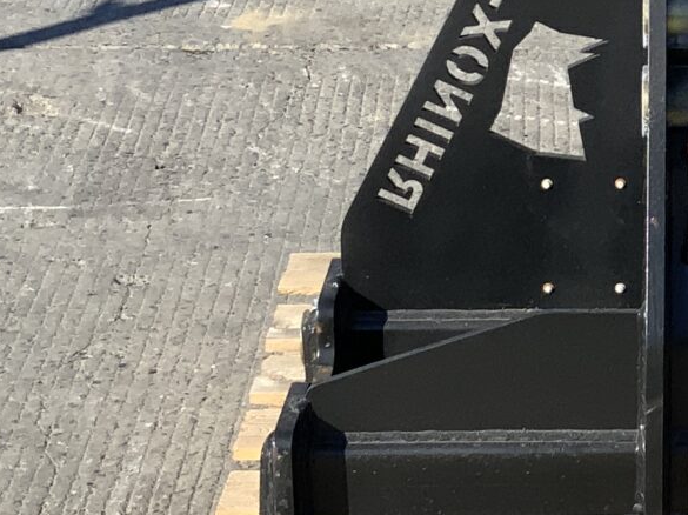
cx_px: 935
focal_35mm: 127
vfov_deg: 11.5
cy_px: -2
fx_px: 2523
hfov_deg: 14.7
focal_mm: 3
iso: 16
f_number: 1.8
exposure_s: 1/1451
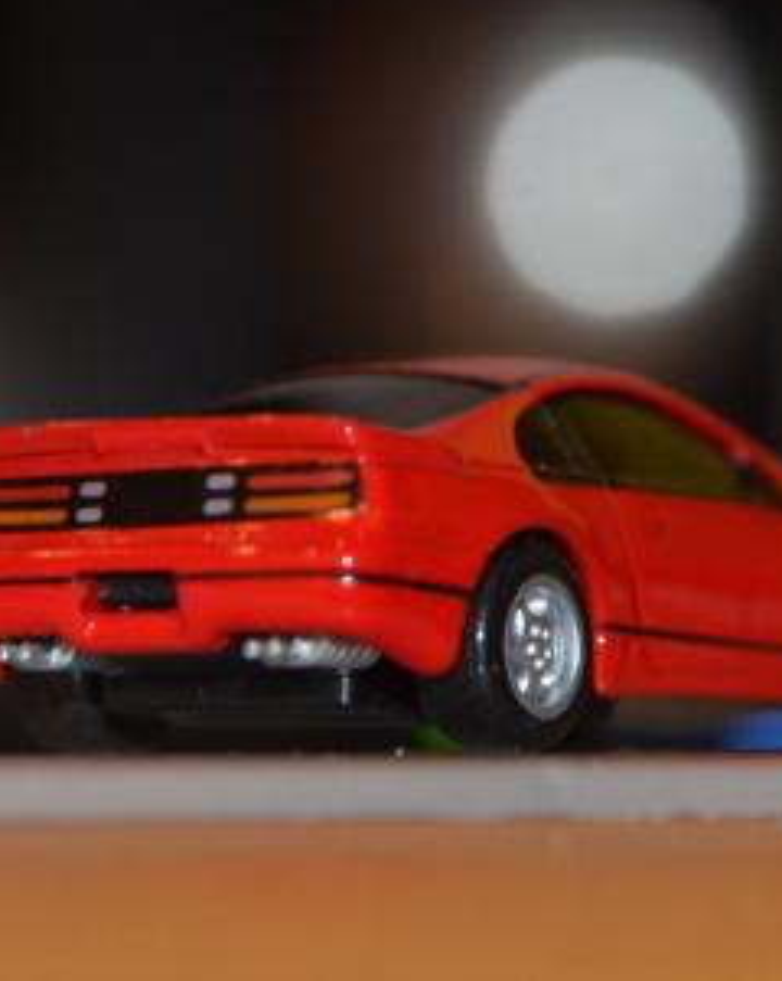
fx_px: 20321
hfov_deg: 2.2
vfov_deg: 2.8
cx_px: 547
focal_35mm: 701
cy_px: 445
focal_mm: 300
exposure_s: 1/60
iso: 800
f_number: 6.3
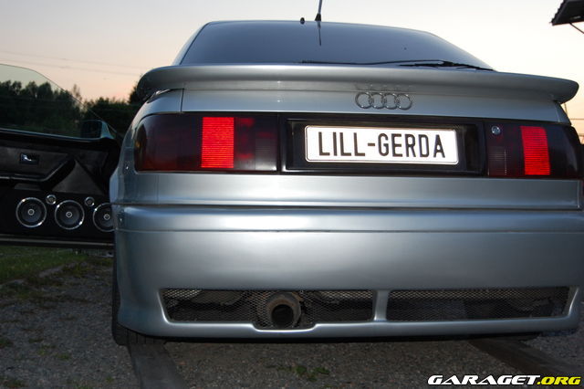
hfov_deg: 35.1
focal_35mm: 57
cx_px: 292
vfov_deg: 23.8
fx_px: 924
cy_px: 194
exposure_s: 1/60
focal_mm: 38
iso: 400
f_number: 5
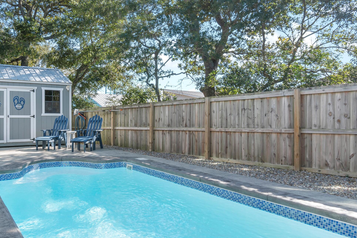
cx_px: 112
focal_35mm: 28
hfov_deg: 63.4
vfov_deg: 46.4
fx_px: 278
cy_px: 124
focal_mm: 12
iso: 100
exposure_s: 1/80
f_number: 4.8
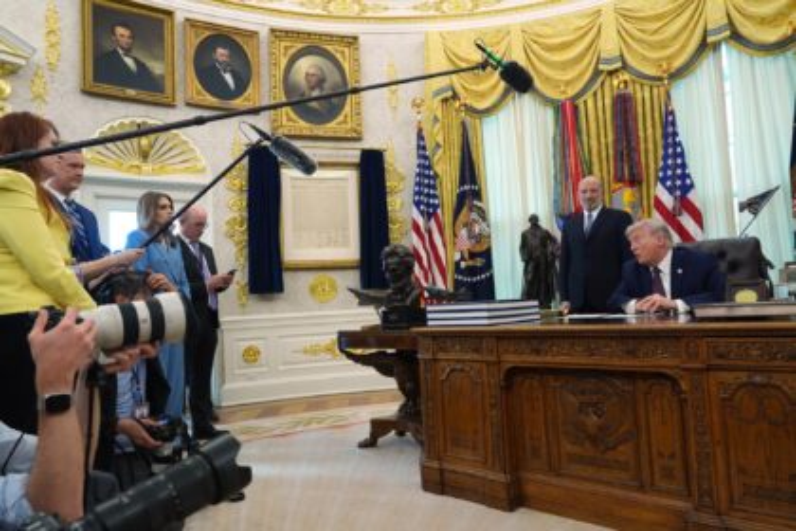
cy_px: 266
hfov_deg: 73.7
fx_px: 531
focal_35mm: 24
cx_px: 398
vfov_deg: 53.1
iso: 4000
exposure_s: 1/160
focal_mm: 24
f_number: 4.5
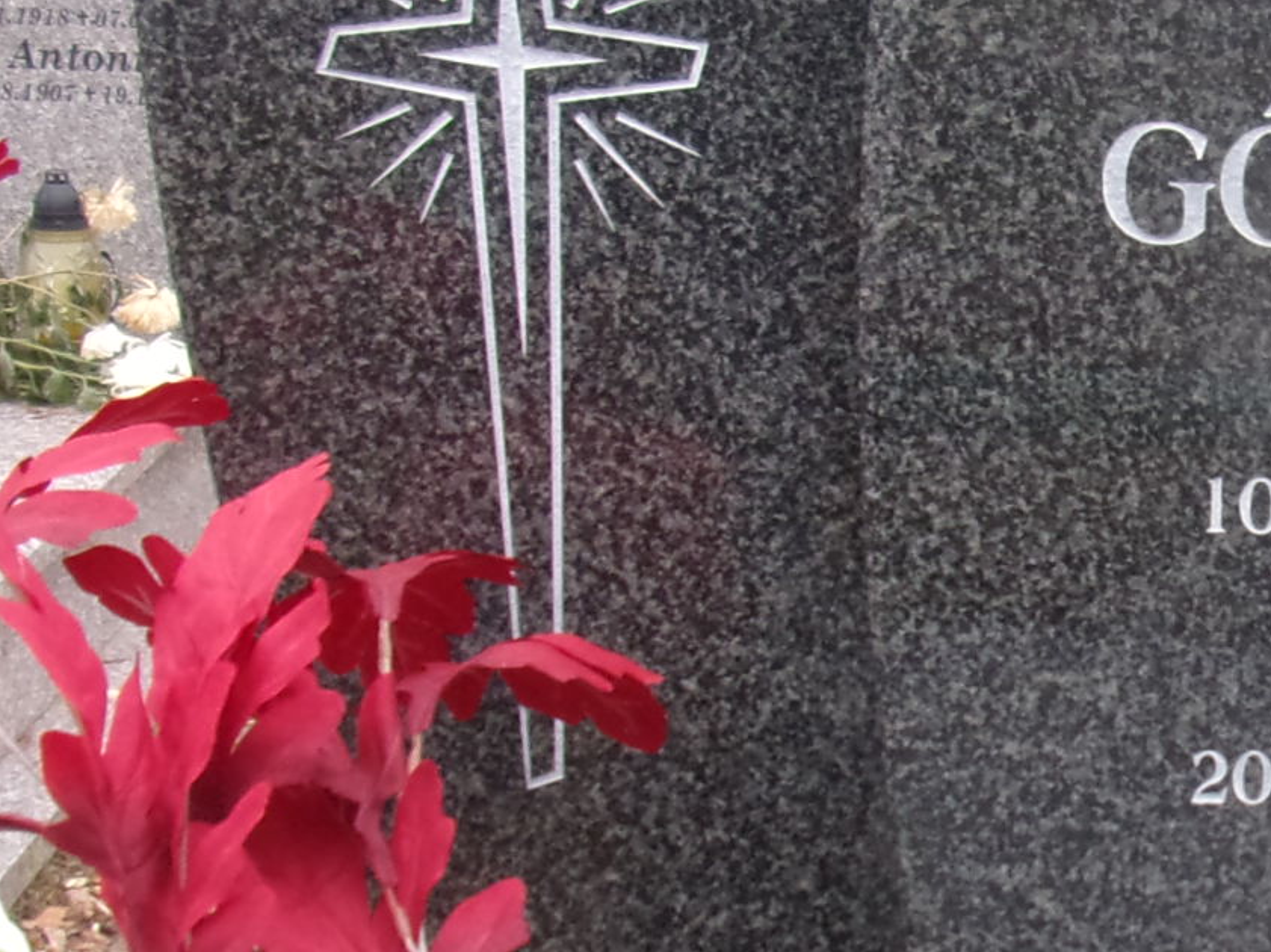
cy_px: 607
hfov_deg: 24.4
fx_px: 2716
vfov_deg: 19.8
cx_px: 1425
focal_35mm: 74
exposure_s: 1/34
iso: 108
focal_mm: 4.3
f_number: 3.3
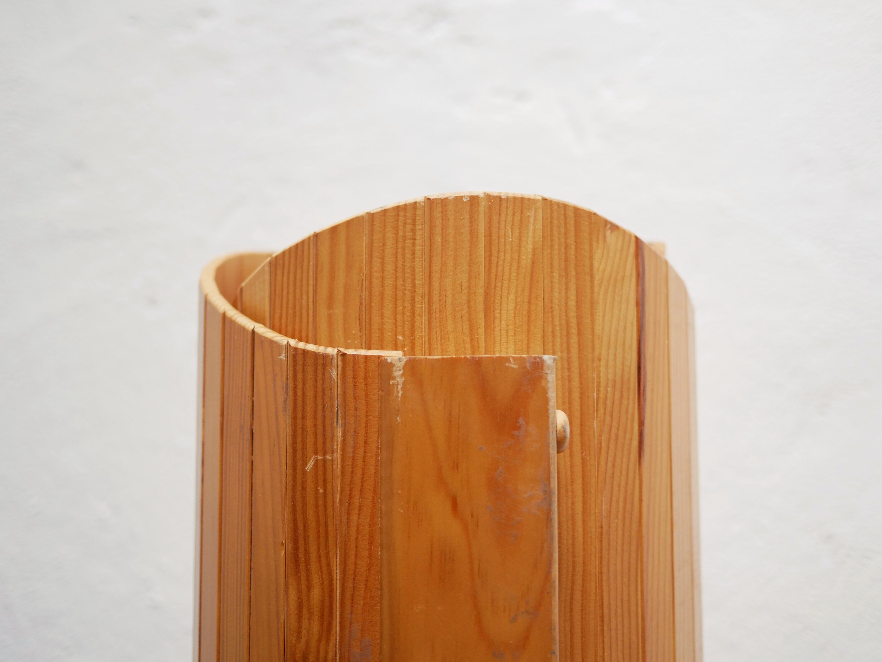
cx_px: 441
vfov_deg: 36.0
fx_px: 1020
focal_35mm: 40
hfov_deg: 46.8
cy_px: 331
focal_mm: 20
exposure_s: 1/60
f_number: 1.7
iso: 400
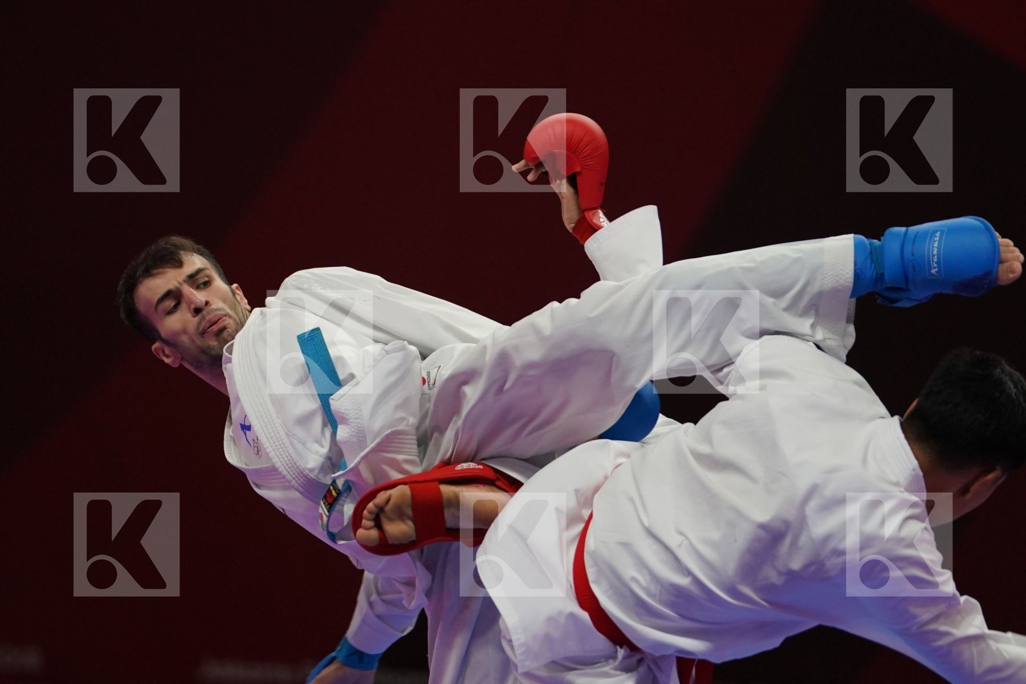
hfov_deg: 5.2
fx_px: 11200
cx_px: 513
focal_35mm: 393
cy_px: 342
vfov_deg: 3.5
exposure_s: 1/1000
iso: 2000
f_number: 4
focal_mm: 262
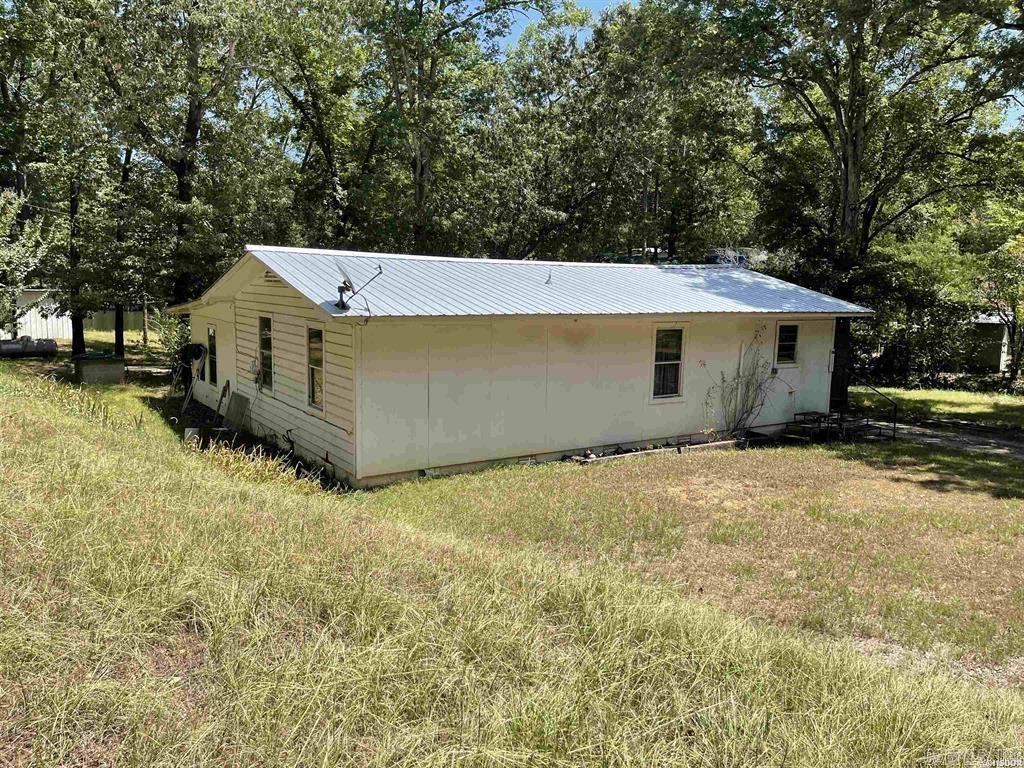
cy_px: 384
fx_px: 769
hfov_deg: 67.3
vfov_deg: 53.1
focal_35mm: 26
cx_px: 512
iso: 32
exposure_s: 1/1553
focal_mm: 5.1
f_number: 1.6
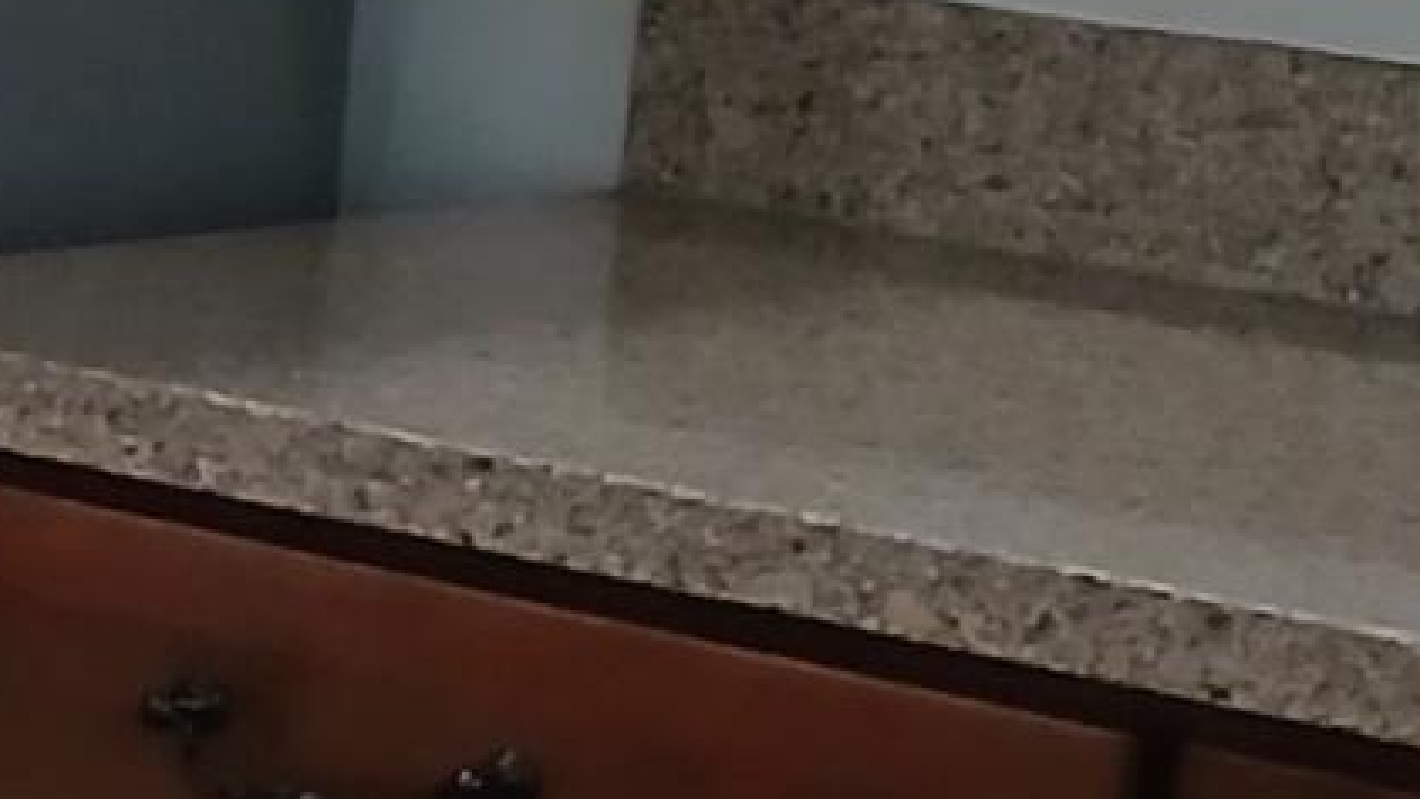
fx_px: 7607
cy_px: 135
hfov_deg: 8.4
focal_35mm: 202
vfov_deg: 6.0
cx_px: -3248
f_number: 1.8
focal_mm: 3.98
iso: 200
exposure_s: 1/60
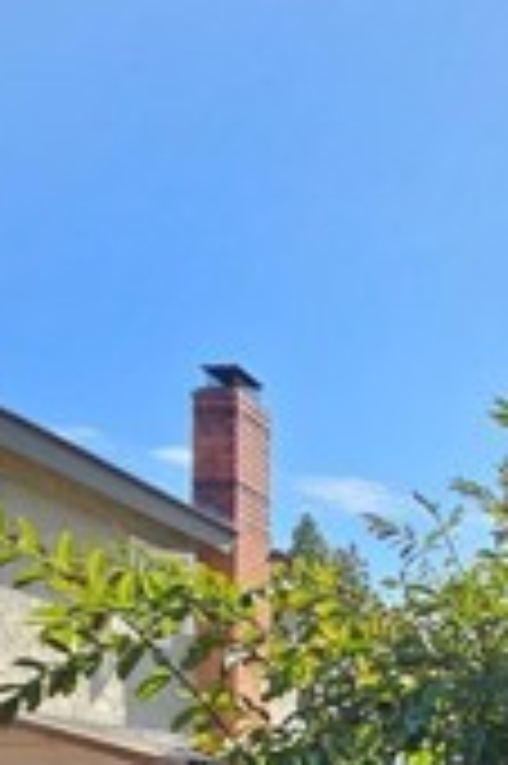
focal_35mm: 51
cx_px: 832
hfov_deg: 20.9
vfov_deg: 33.8
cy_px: 842
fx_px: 1082
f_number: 2.2
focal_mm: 2.2
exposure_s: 1/633
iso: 50
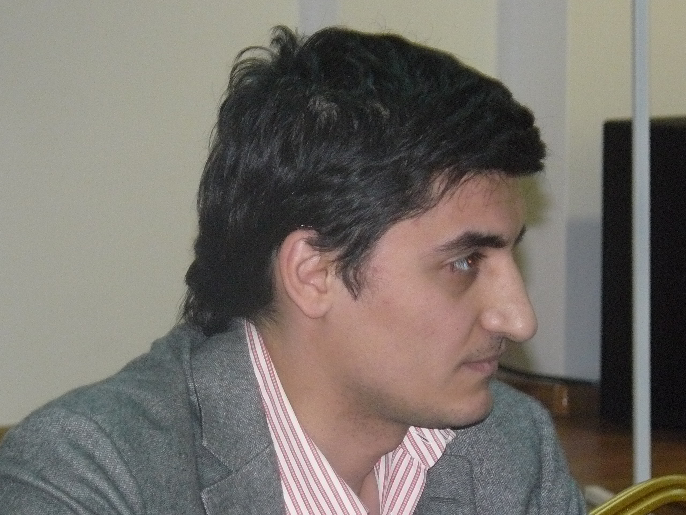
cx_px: 343
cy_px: 258
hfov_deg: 7.3
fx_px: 5371
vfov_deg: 5.5
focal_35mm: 271
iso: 400
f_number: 3.3
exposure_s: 1/40
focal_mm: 37.7
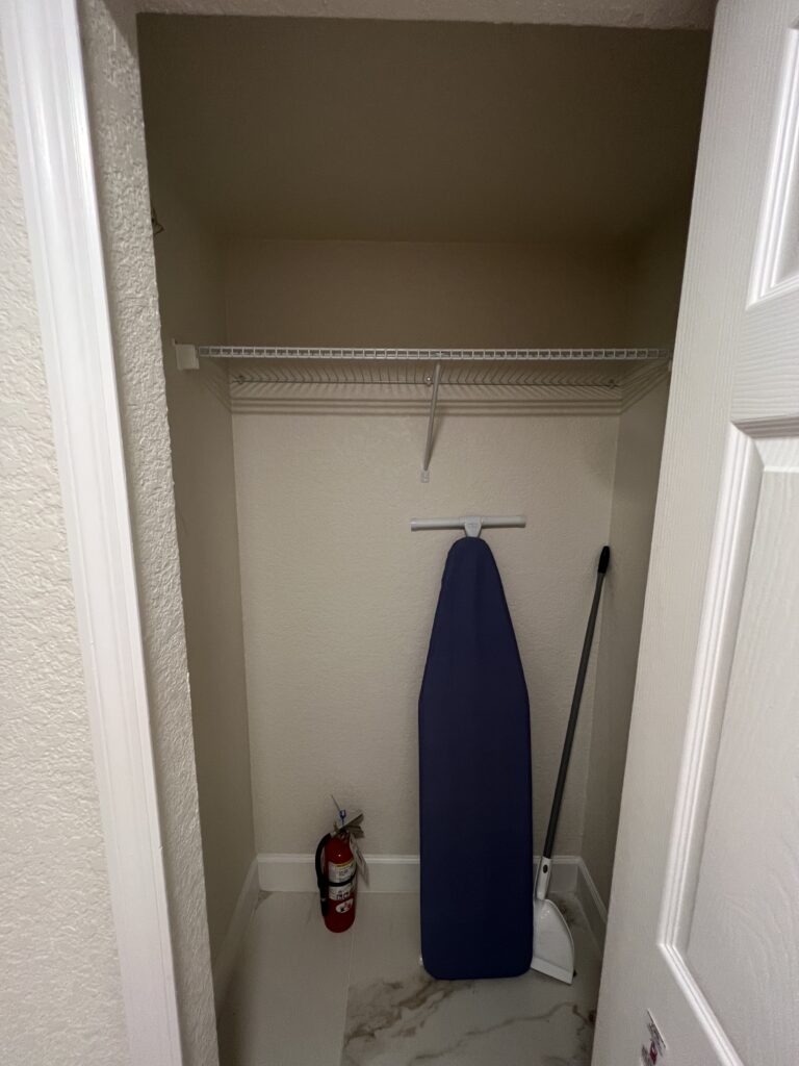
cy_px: 533
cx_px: 400
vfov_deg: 106.2
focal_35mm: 13
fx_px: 400
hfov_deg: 89.9
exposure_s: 1/60
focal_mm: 1.57
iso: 160
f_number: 1.8
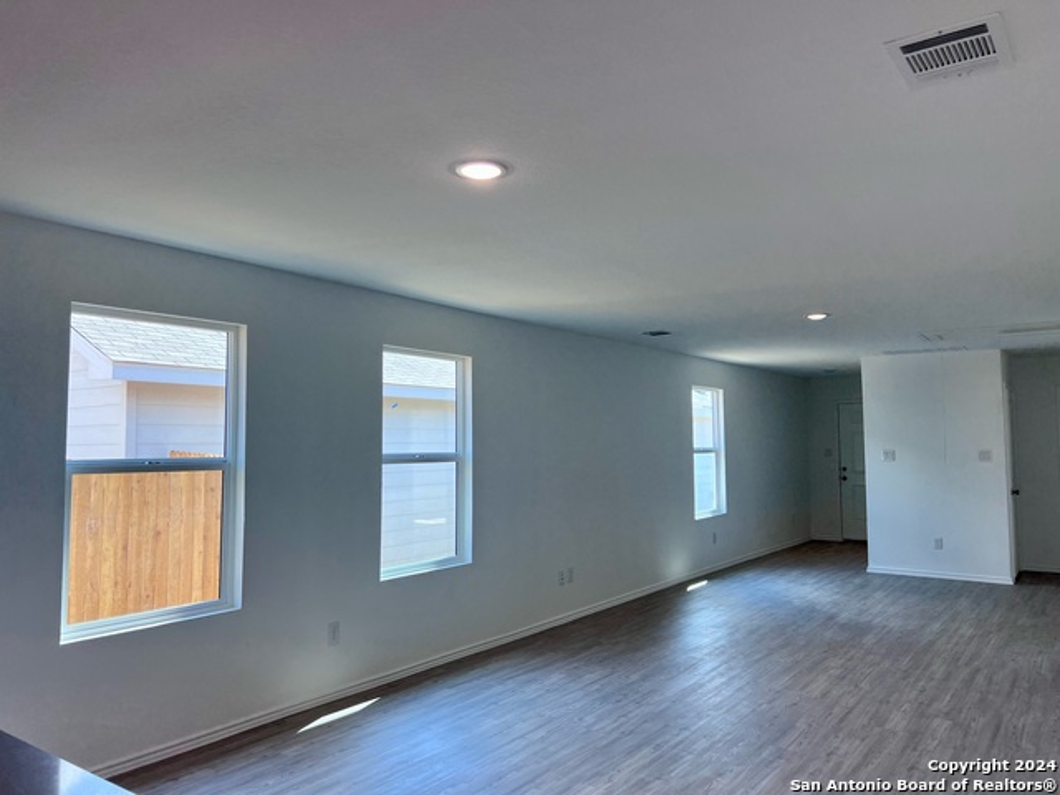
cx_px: 530
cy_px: 398
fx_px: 796
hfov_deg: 67.3
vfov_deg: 53.1
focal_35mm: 26
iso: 40
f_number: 1.5
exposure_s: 1/253
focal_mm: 5.7
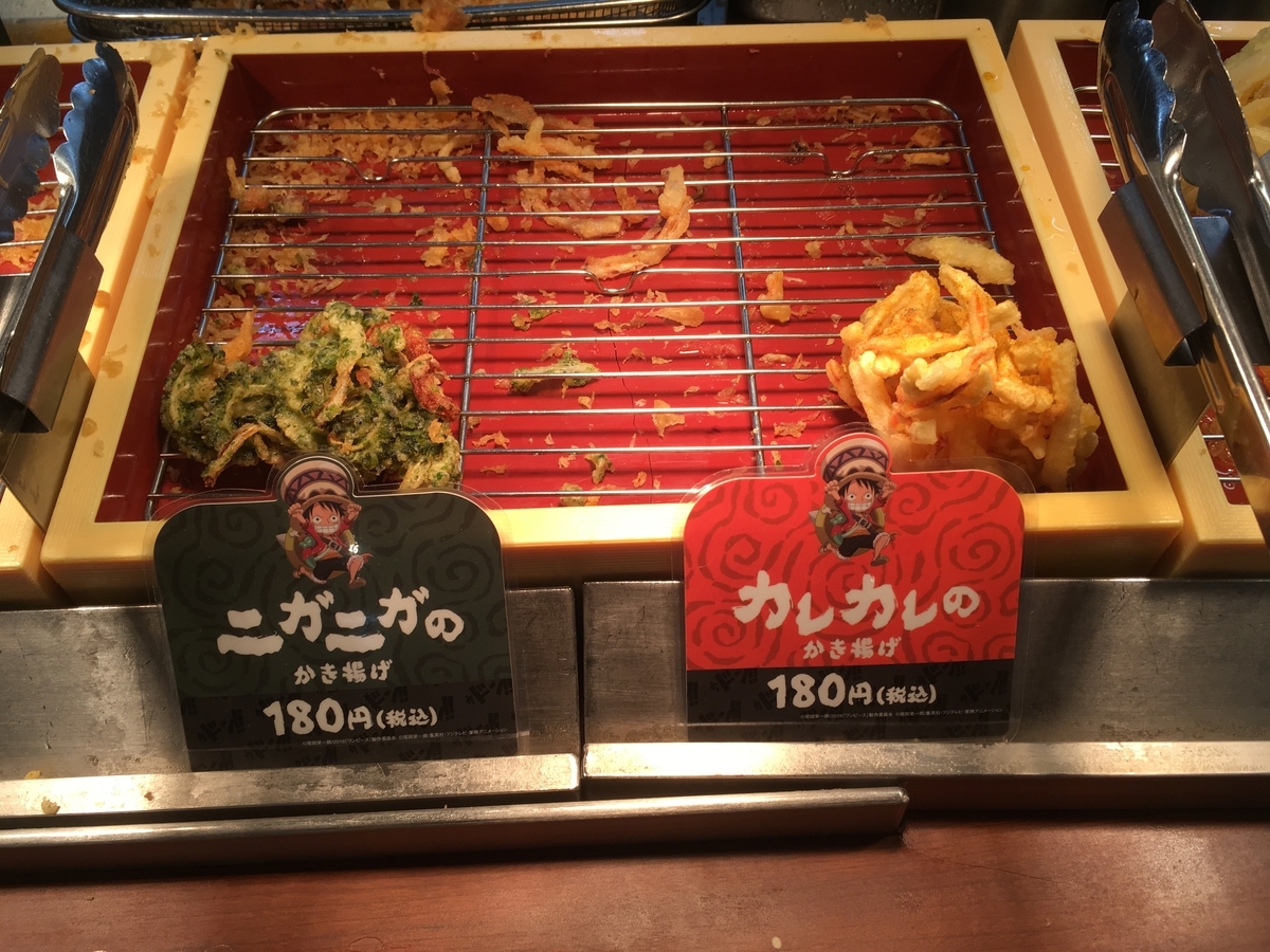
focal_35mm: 29
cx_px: 635
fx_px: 1064
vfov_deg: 48.2
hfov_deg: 61.7
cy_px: 476
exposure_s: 1/120
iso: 32
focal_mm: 4.15
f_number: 2.2
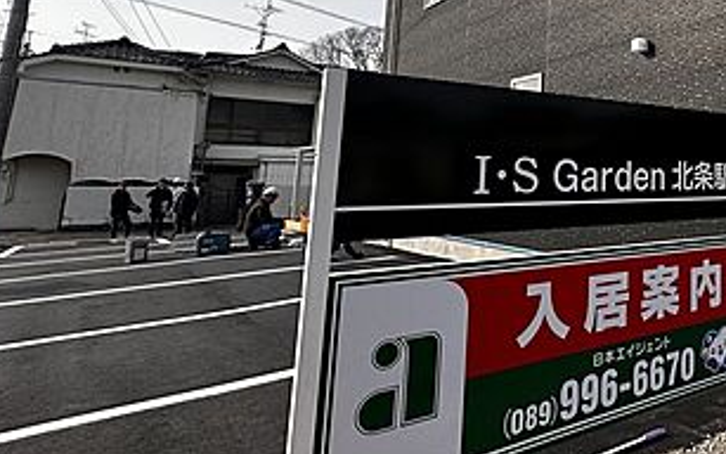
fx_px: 574
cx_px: 646
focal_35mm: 29
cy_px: 85
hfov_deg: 56.3
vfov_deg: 41.2
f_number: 2.2
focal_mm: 2.22
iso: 40
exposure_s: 1/729
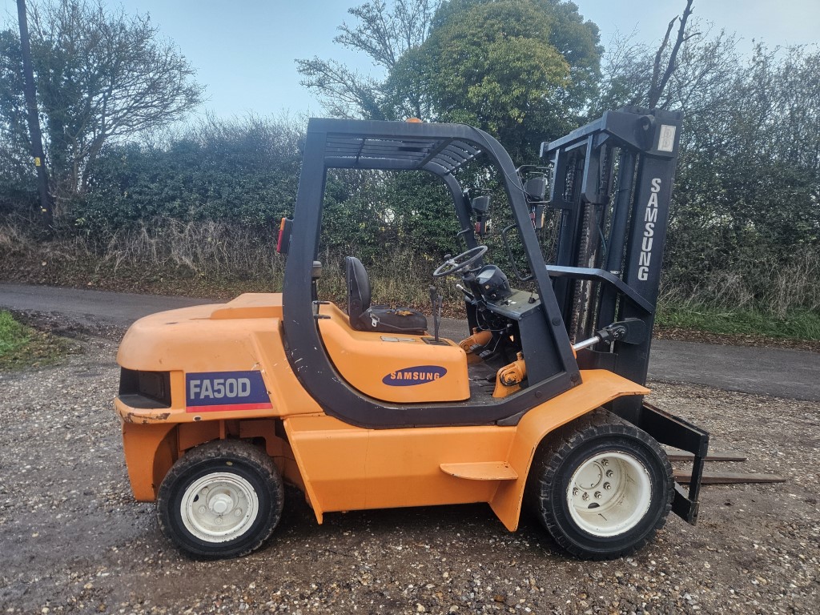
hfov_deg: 73.9
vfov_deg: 58.9
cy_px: 308
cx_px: 410
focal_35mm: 23
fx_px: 545
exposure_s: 1/180
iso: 200
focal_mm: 5.4
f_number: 1.8
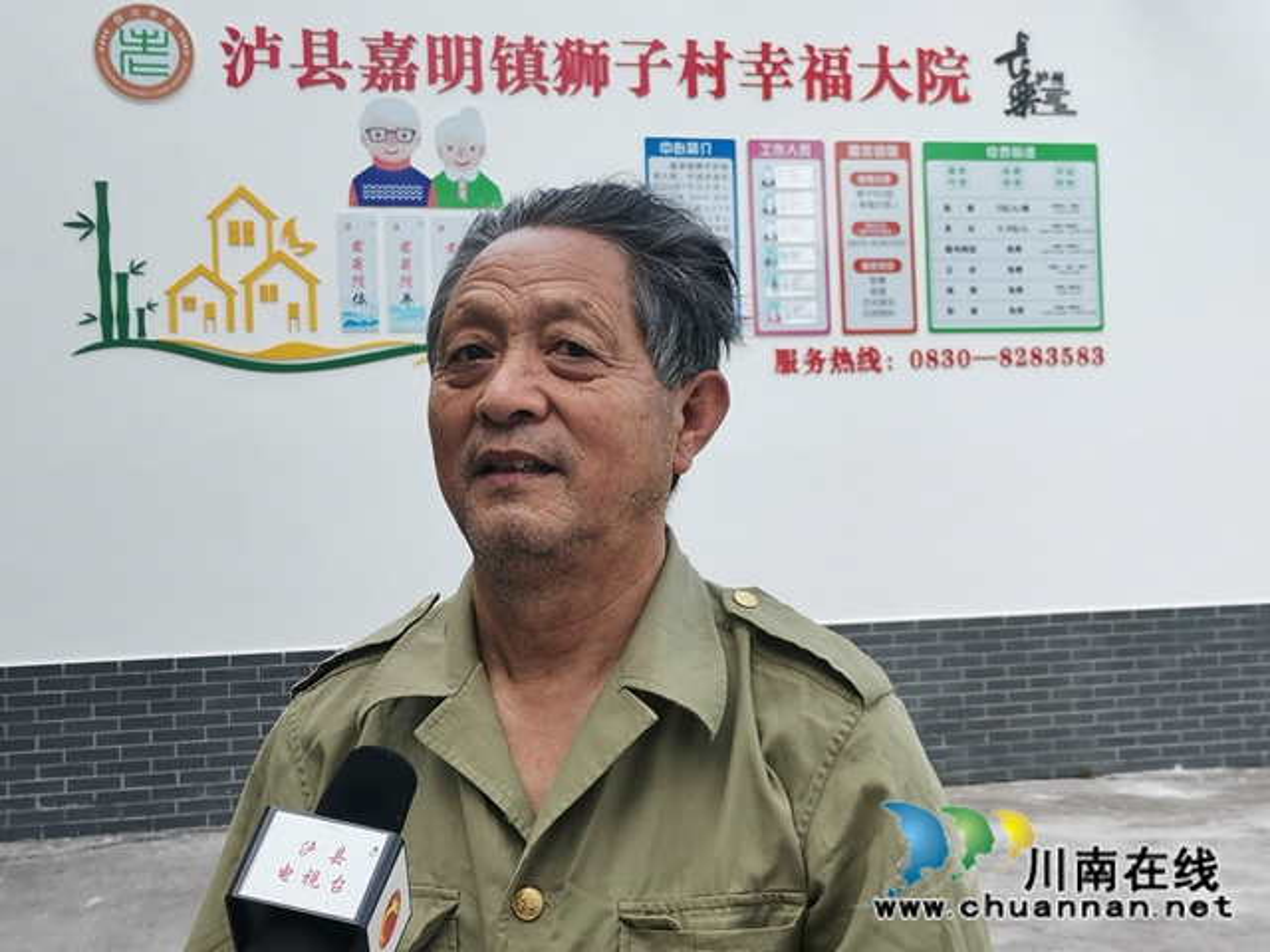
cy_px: 476
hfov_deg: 36.8
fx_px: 1908
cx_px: 635
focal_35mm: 52
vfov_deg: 28.0
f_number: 1.8
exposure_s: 1/250
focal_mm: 4.75
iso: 50
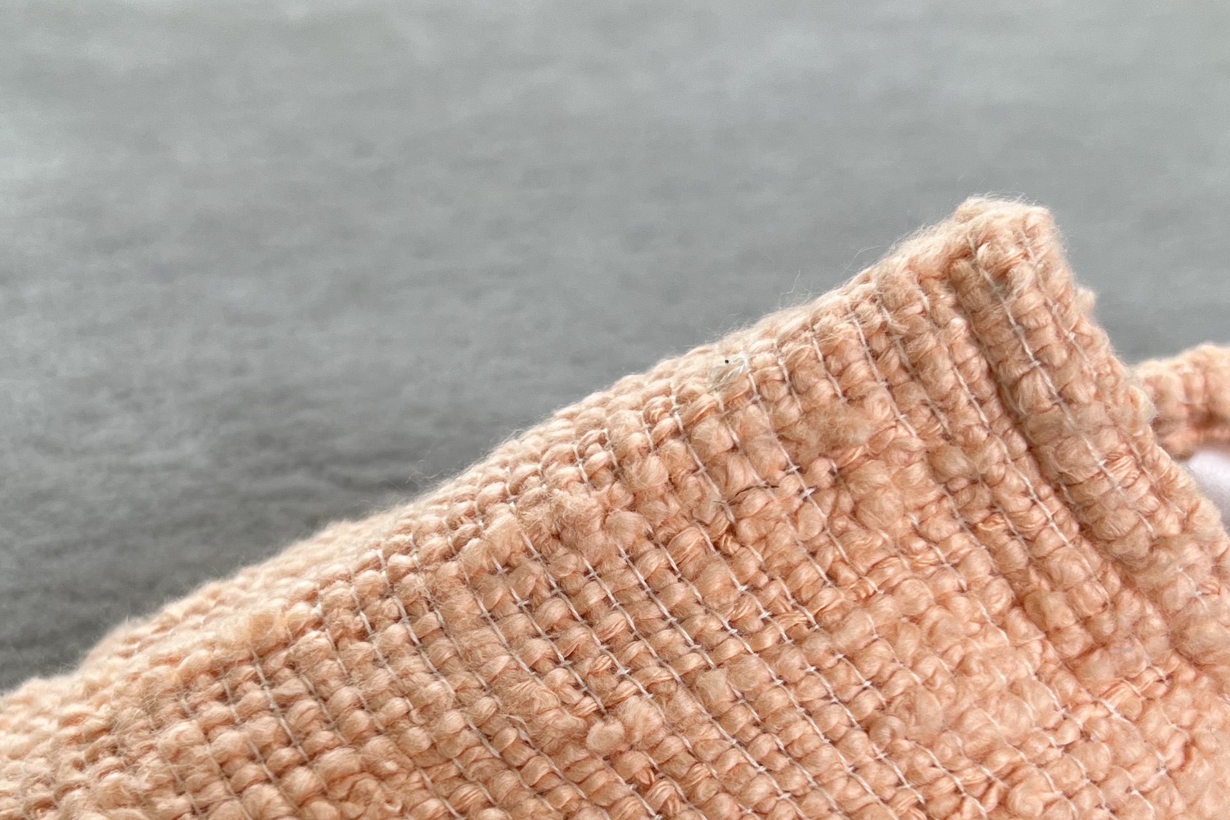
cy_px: 732
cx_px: 611
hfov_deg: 35.1
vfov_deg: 23.2
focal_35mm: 57
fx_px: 1947
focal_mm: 5.7
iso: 32
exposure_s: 1/121
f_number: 1.5
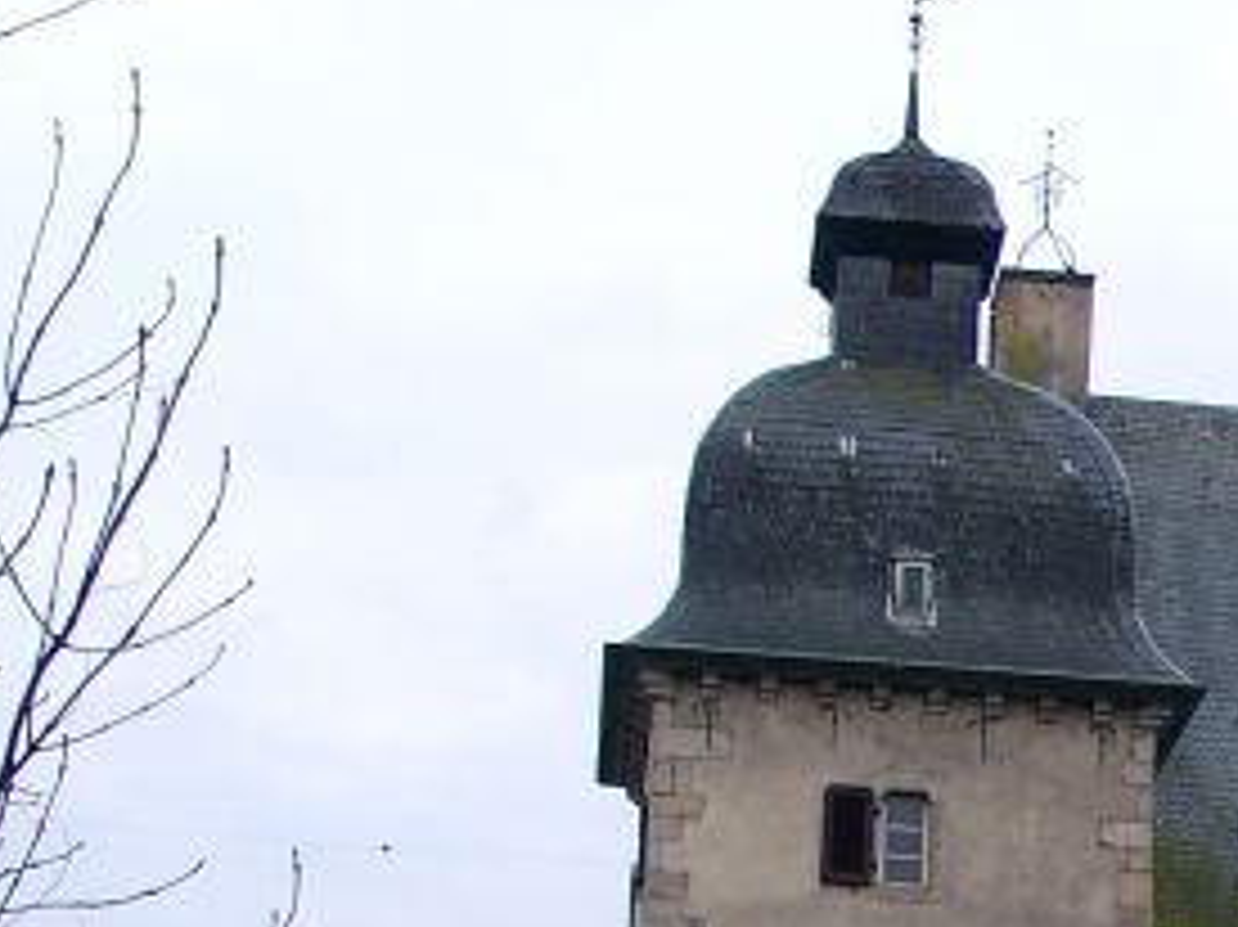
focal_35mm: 99
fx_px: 3539
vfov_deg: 14.6
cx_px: 1697
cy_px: 963
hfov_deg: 18.2
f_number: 2.8
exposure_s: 1/84.4
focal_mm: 7.13
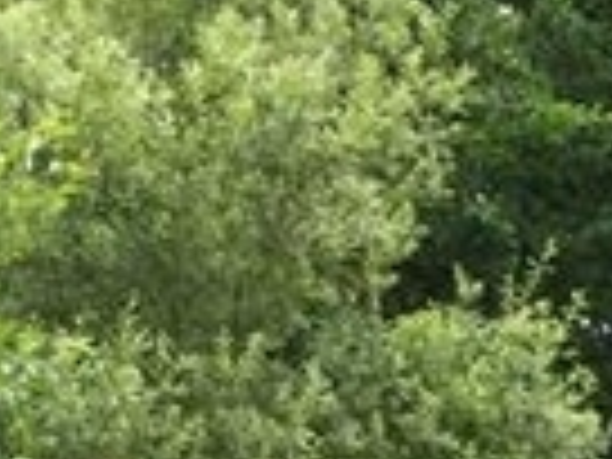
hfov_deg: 14.0
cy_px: 864
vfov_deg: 9.9
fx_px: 2493
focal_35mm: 141
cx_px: 436
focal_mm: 5.7
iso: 80
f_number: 2.9
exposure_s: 1/160
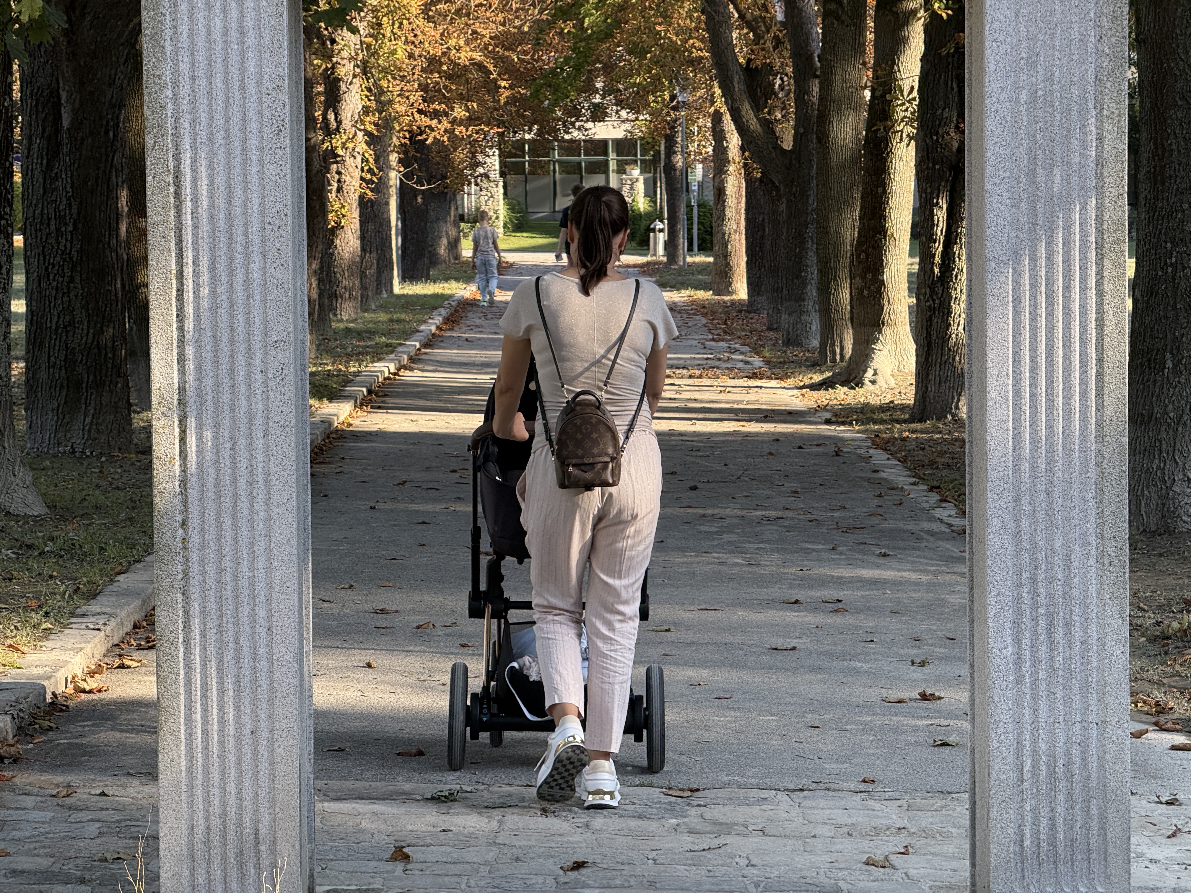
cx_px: 596
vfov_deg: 12.3
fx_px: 4129
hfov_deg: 16.4
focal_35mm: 120
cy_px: 446
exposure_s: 1/200
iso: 64
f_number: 2.8
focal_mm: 15.66
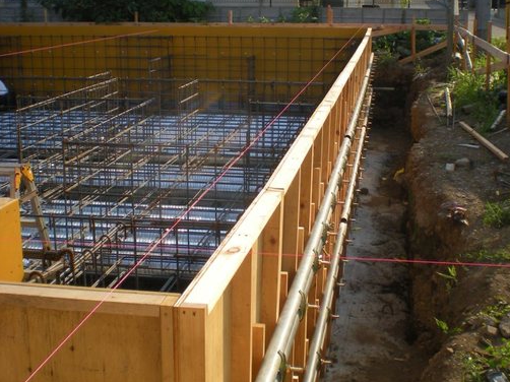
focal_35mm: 53
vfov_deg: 27.5
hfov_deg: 36.2
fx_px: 780
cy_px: 171
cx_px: 265
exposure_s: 1/310
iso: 64
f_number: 4.6
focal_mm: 6.3
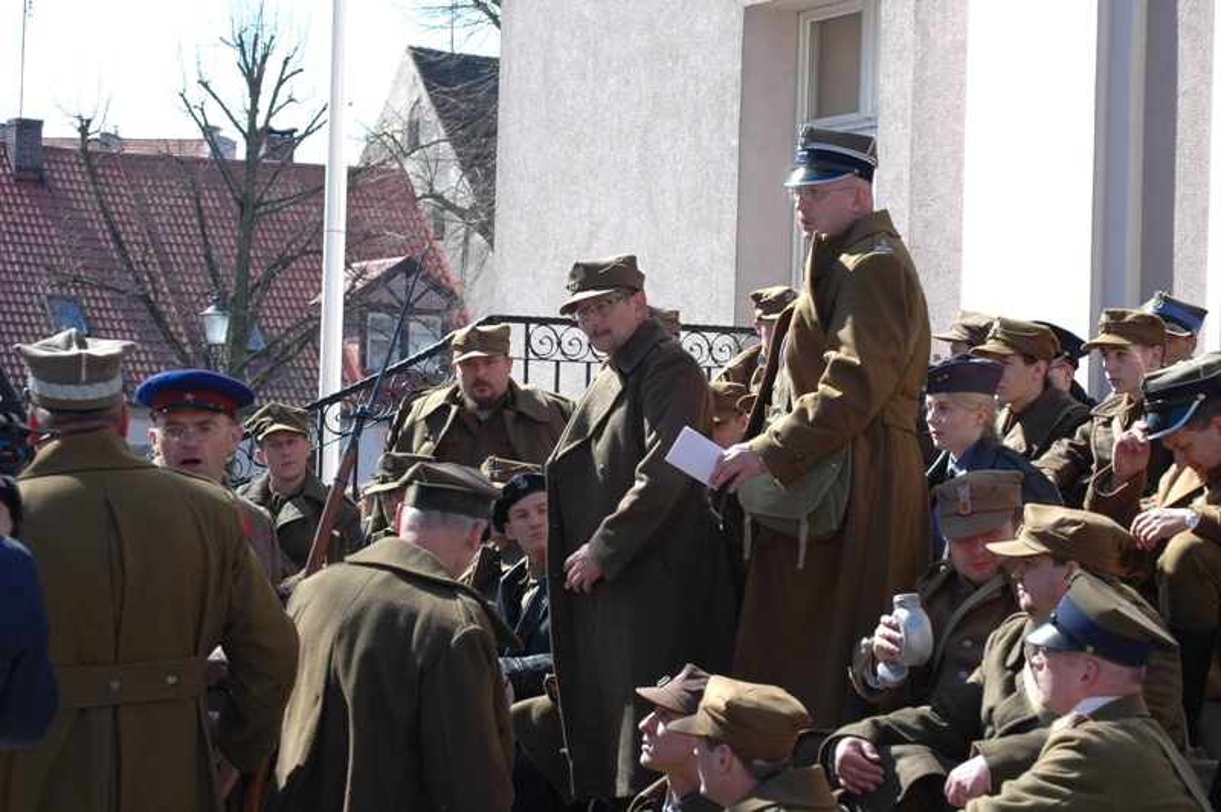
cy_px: 406
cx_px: 610
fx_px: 3355
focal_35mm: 99
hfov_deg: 20.6
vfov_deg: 13.8
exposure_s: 1/250
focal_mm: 66
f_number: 10
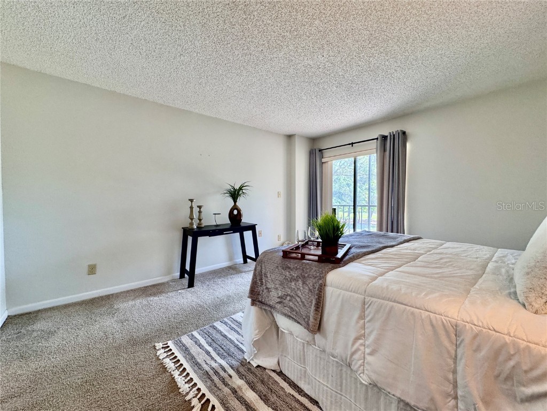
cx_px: 274
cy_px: 206
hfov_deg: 102.1
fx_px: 221
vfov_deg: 85.7
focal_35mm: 14
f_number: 2.2
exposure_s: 1/120
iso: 250
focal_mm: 2.22
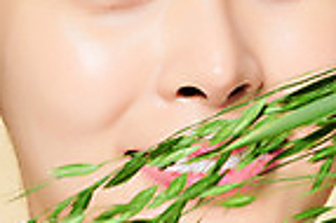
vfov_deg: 3.1
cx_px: 109
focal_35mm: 441
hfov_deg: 4.7
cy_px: 52
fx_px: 4111
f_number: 16
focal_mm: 105
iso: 64
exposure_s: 1/125
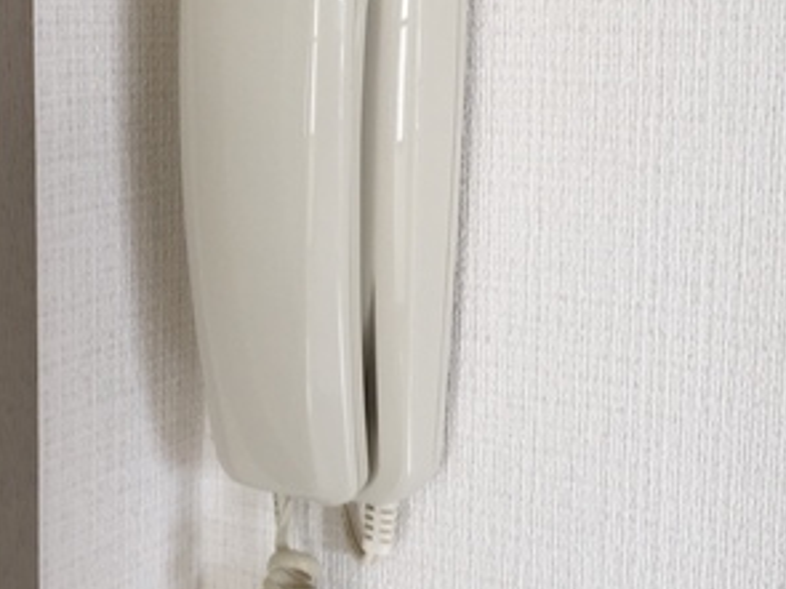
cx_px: 381
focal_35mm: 63
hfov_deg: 30.7
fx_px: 1430
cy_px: 163
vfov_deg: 23.1
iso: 40
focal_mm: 4.15
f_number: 2.2
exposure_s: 1/60
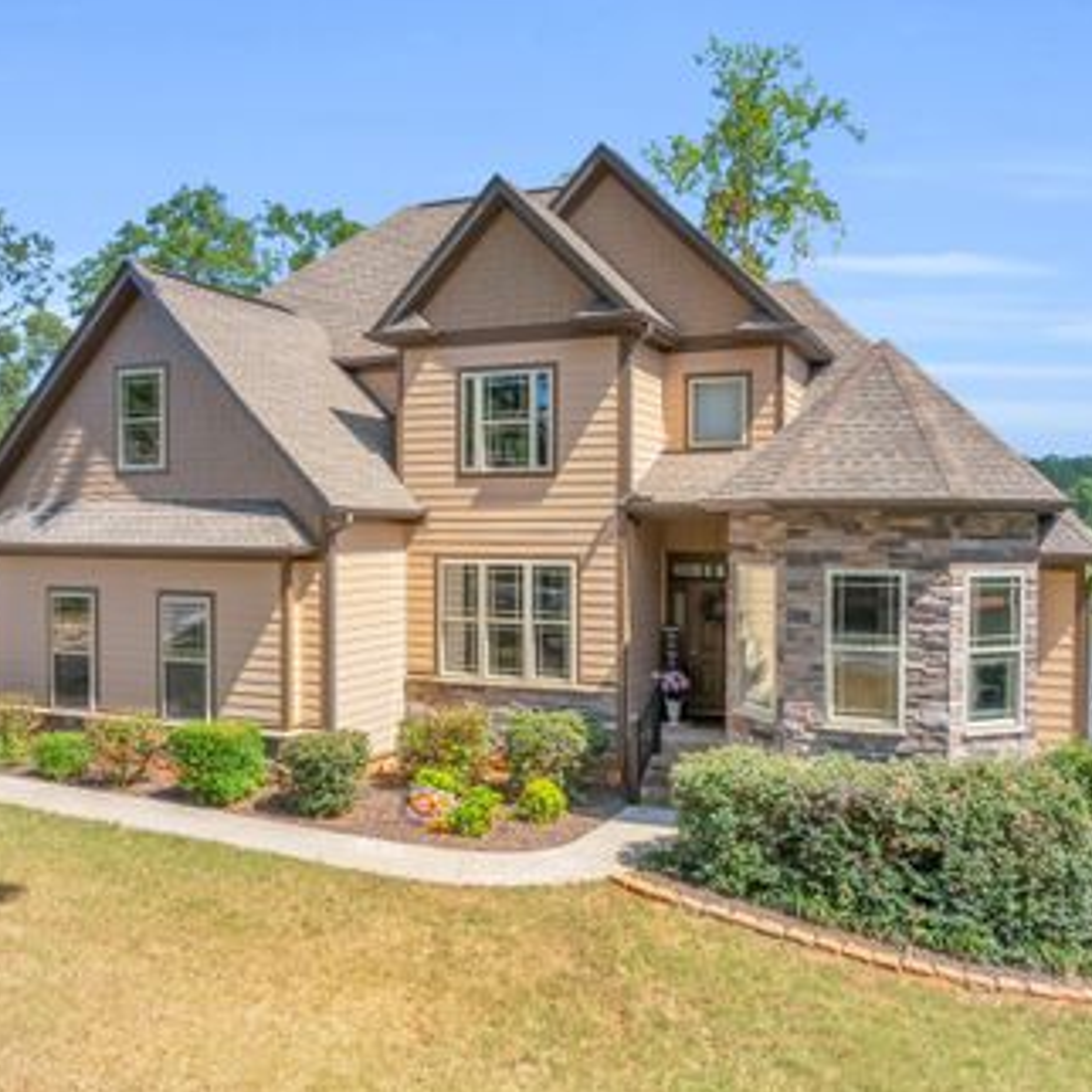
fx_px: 1035
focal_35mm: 29
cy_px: 538
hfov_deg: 55.6
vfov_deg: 55.6
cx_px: 549
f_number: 2.8
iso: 130
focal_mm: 8.38
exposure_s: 1/200
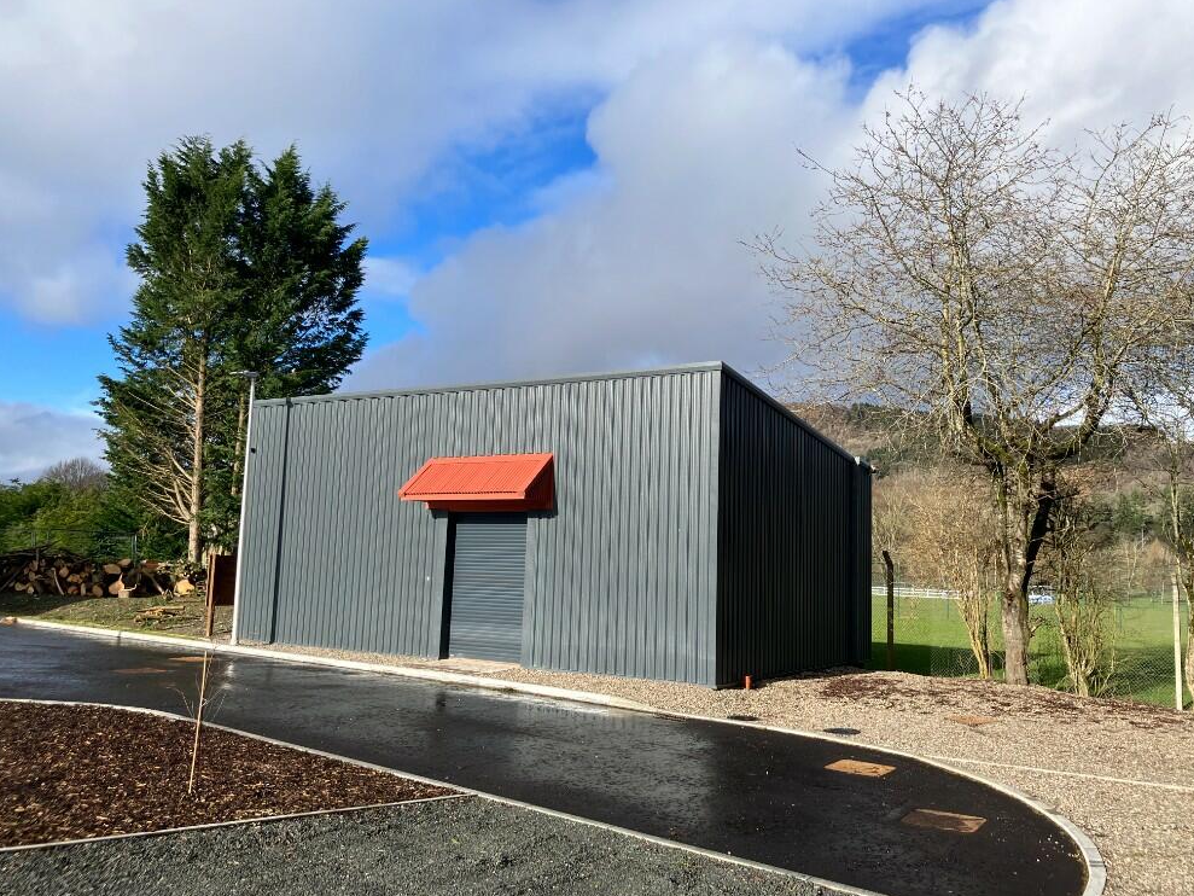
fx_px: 1000
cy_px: 456
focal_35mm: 29
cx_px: 592
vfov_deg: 48.2
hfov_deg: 61.7
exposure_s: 1/1567
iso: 32
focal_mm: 3.99
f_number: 1.8
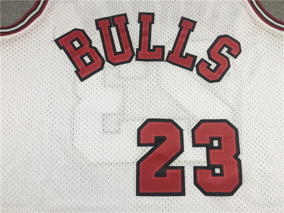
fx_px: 230
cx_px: 142
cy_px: 106
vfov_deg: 49.7
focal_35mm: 28
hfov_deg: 63.4
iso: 32
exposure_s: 1/100
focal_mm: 3.99
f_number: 1.8
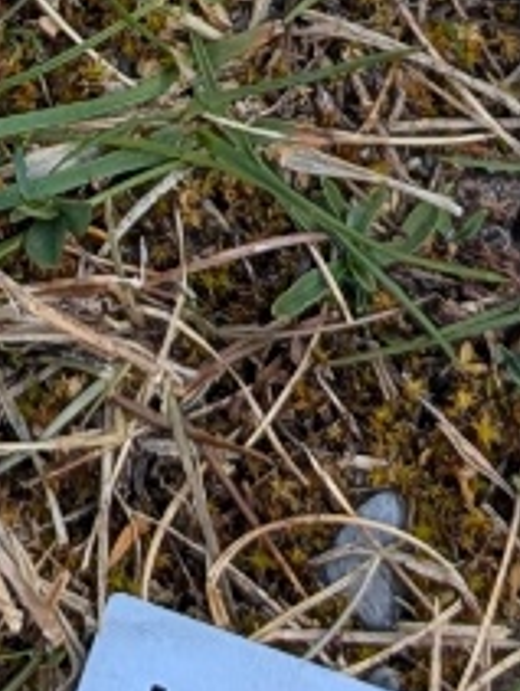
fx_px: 3415
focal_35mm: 171
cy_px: -383
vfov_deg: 11.0
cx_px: -105
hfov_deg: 8.6
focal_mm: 6.81
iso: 35
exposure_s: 1/249
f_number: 1.85
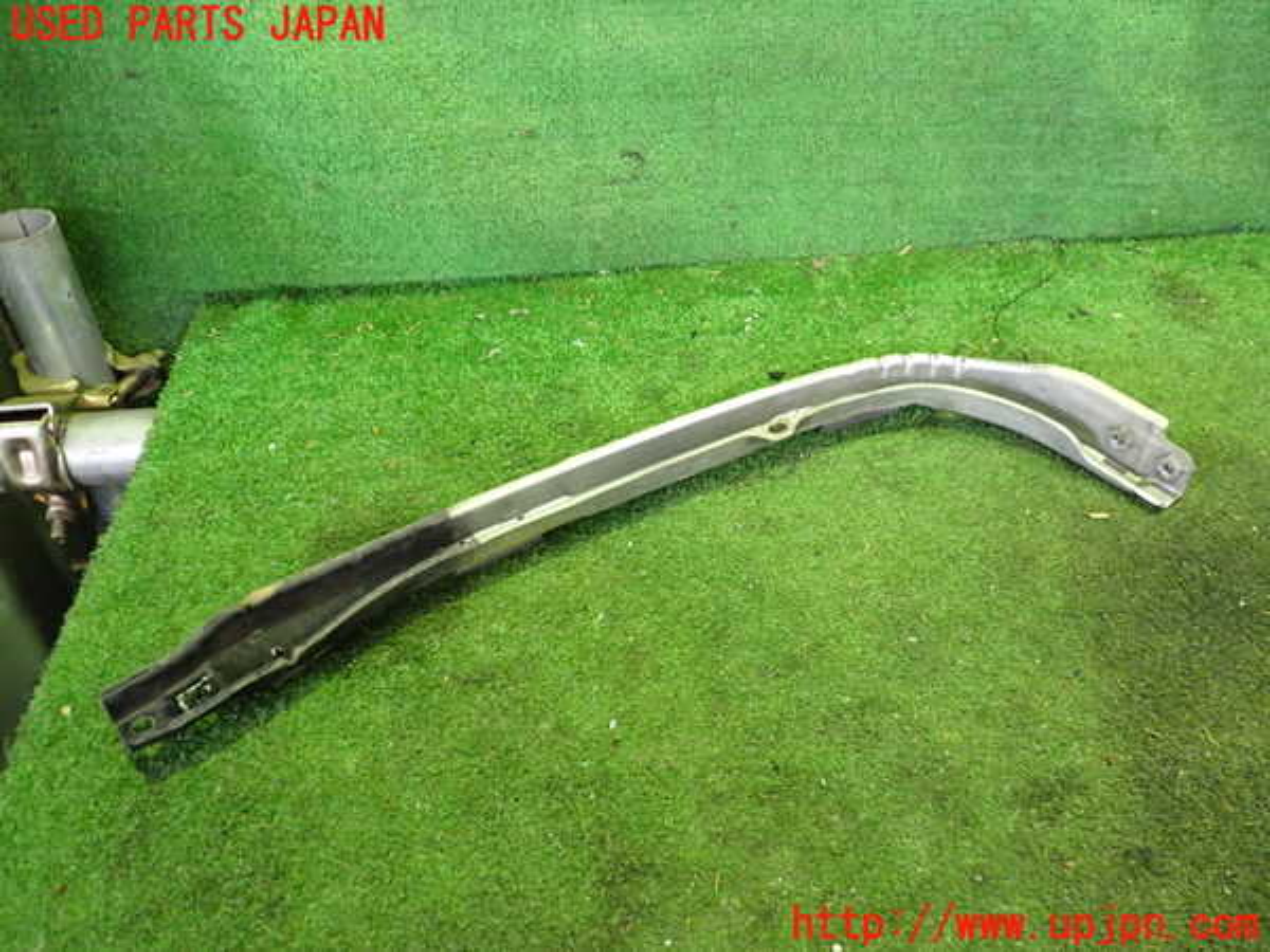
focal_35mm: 30
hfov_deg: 60.0
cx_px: 635
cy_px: 476
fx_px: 1101
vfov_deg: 46.8
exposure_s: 1/30
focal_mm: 5.4
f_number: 2.3
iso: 640
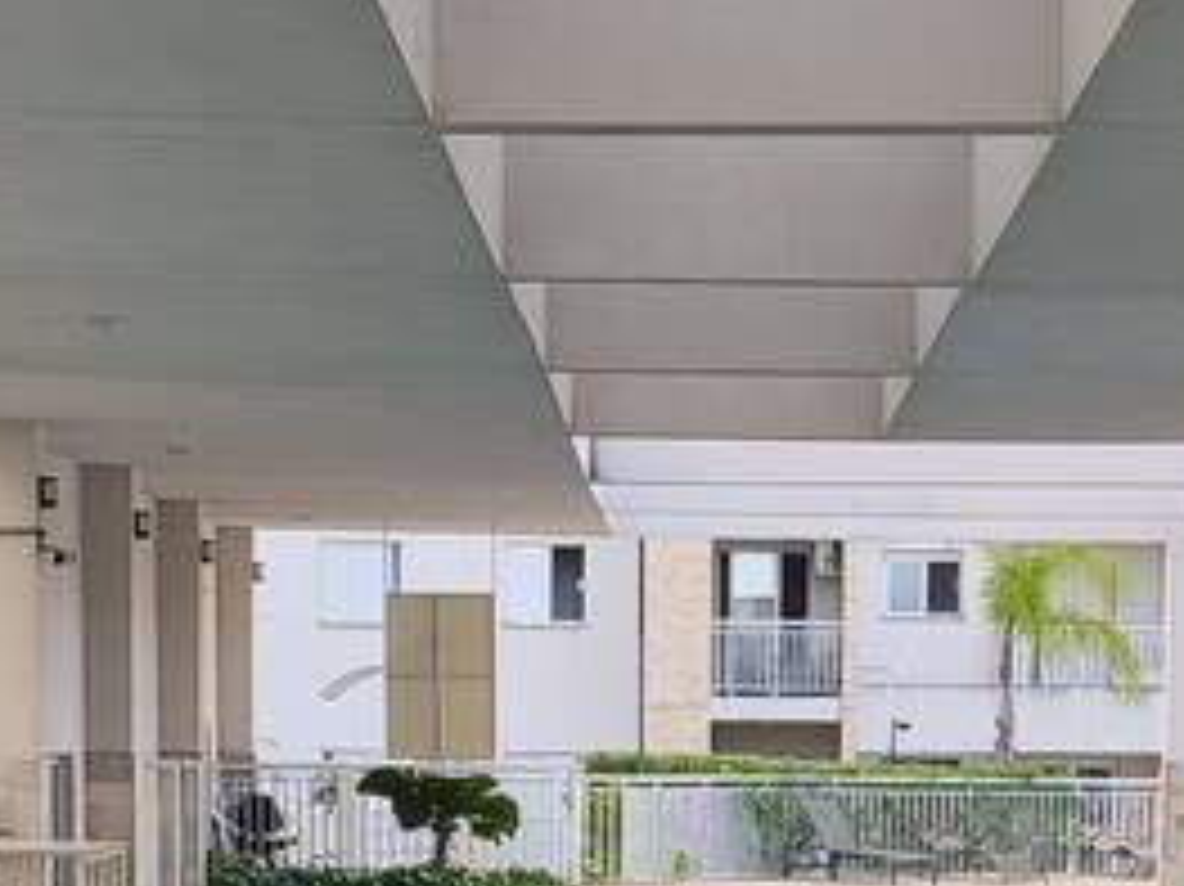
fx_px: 4308
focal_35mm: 126
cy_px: 1192
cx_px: 815
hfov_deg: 15.6
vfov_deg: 11.4
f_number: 1.6
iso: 50
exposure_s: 1/567
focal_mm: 6.57
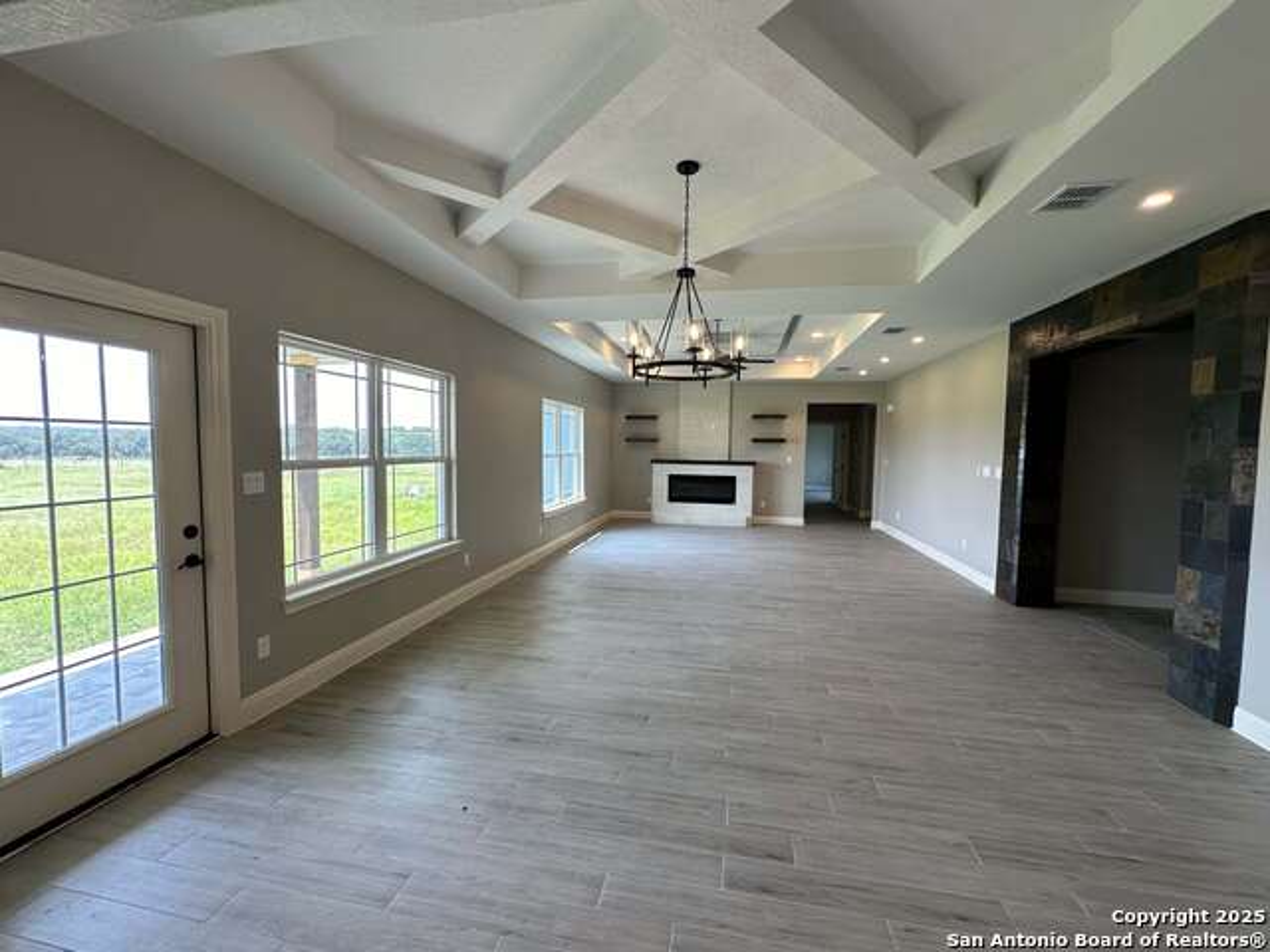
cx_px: 635
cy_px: 476
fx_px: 514
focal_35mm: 14
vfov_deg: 85.7
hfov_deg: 102.1
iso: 50
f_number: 2.2
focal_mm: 2.22
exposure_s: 1/120
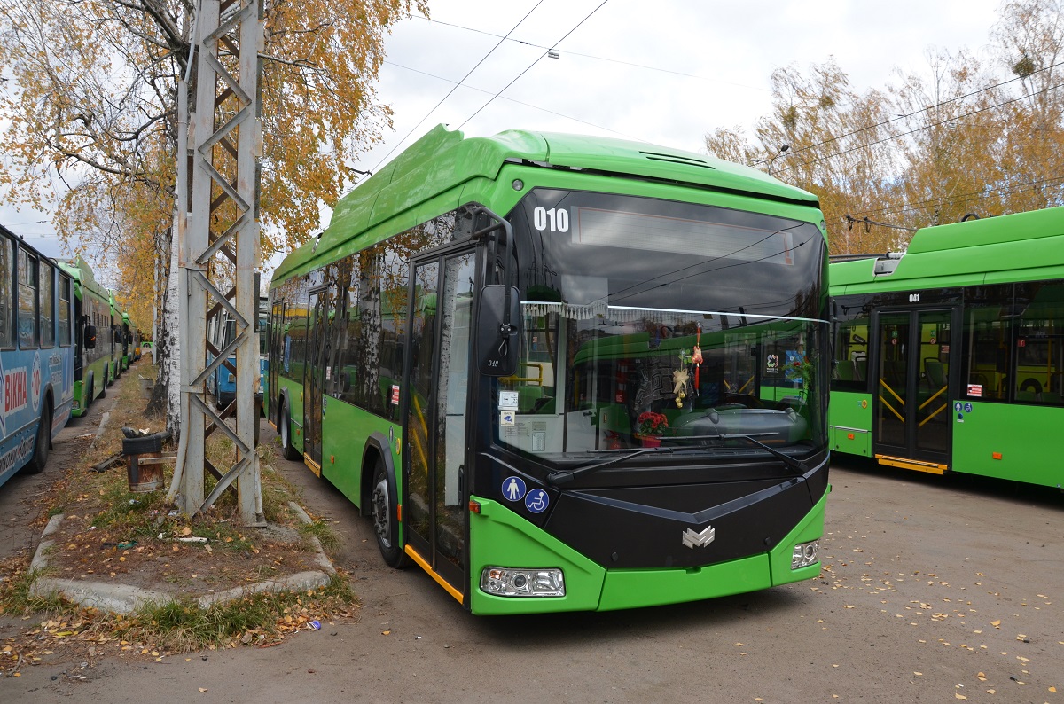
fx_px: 796
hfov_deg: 67.5
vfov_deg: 47.7
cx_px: 532
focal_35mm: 27
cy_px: 352
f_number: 6.3
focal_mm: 18
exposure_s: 1/320
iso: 400
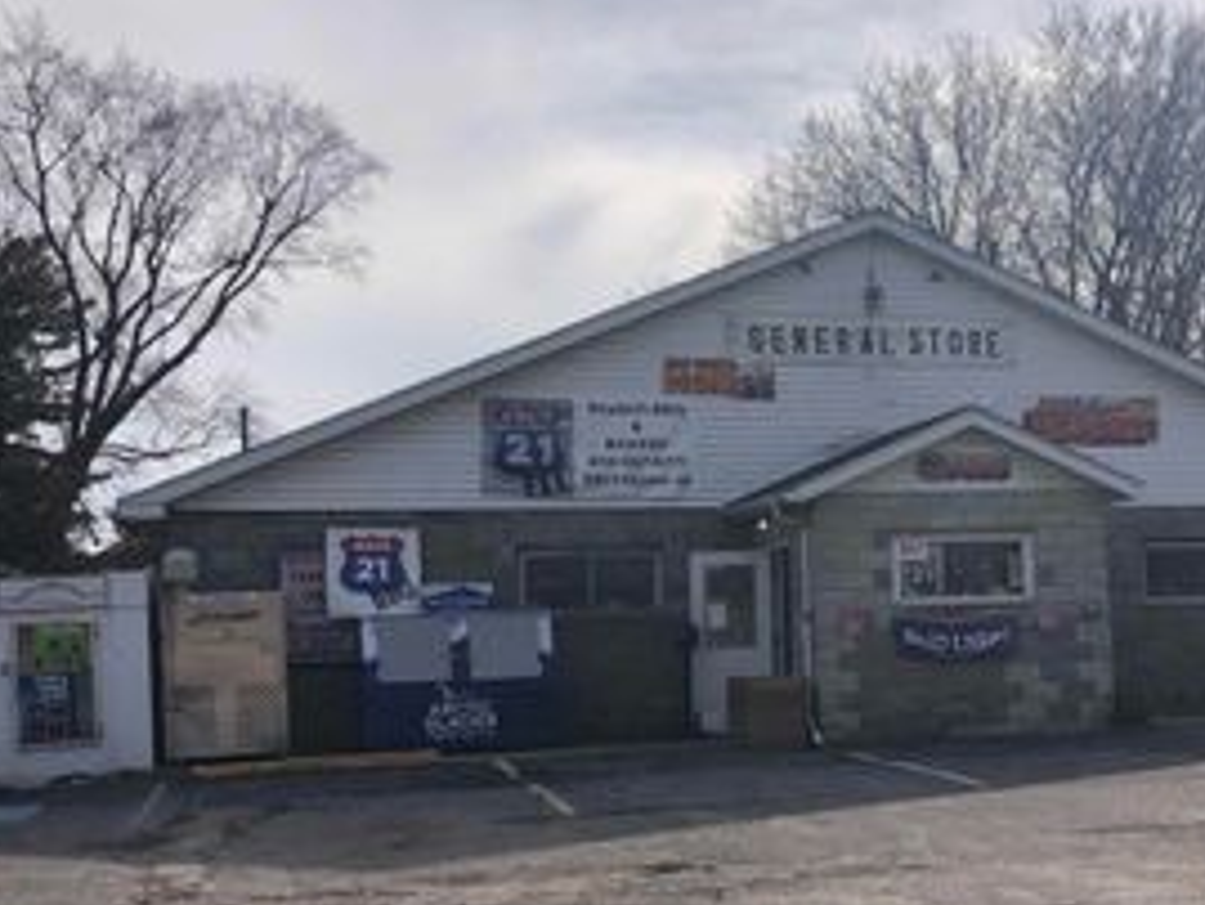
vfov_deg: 28.0
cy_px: 513
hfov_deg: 36.1
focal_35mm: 52
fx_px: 1811
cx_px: 869
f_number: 1.8
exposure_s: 1/4367
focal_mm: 3.99
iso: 20
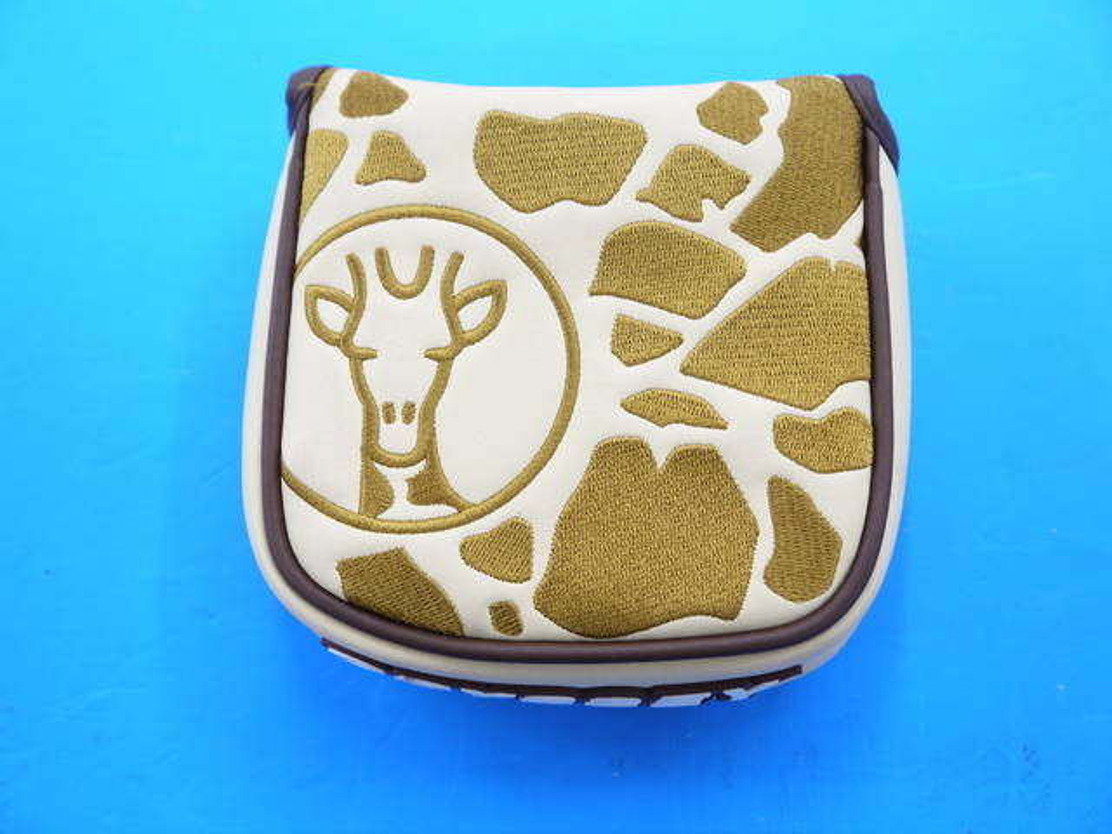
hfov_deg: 39.7
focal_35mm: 48
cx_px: 556
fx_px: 1542
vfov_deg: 30.3
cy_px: 417
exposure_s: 1/60
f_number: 4.5
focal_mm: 24
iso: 400
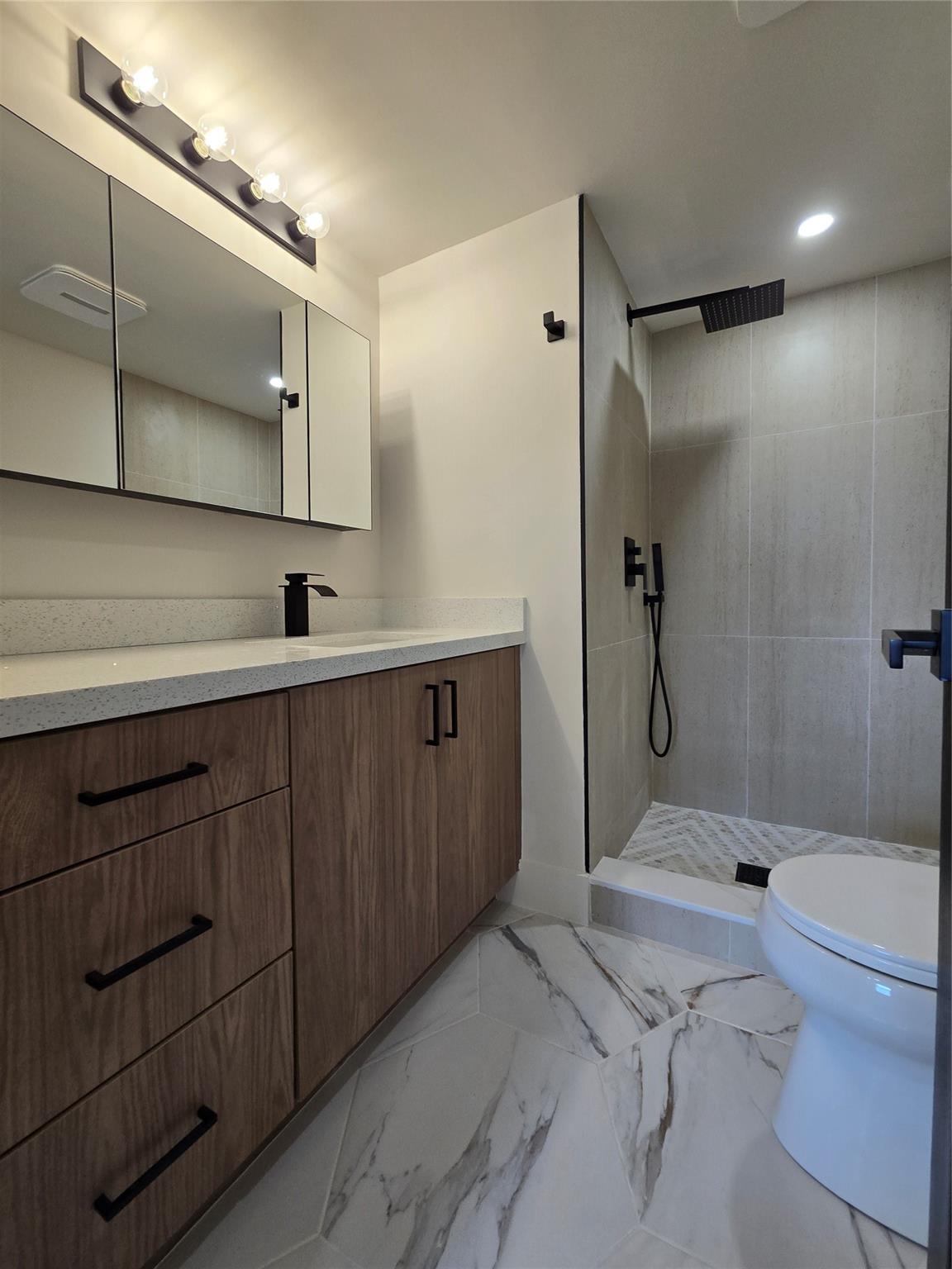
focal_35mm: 13
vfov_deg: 106.2
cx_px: 476
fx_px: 477
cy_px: 634
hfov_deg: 89.9
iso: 80
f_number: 2.2
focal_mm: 2.2
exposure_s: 1/60
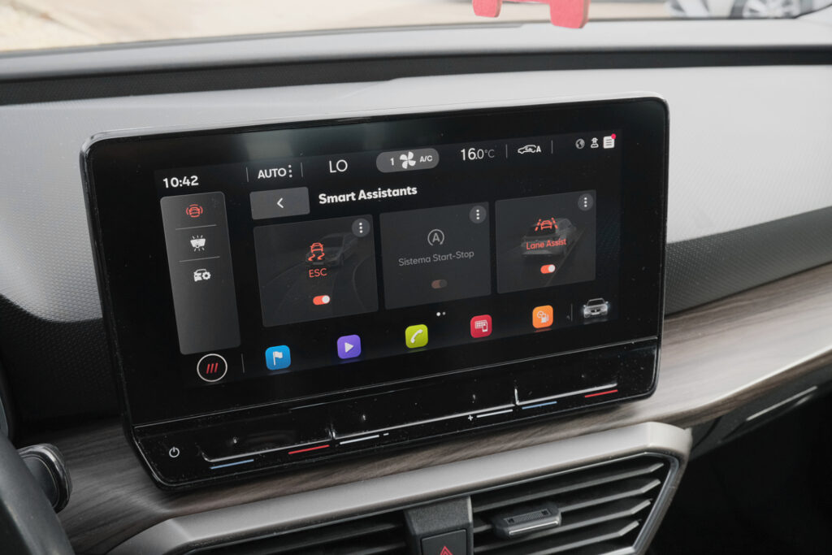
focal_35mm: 34
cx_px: 416
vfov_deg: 38.9
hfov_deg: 55.8
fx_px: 786
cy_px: 278
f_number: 9
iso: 2000
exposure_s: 1/160
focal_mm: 22.8
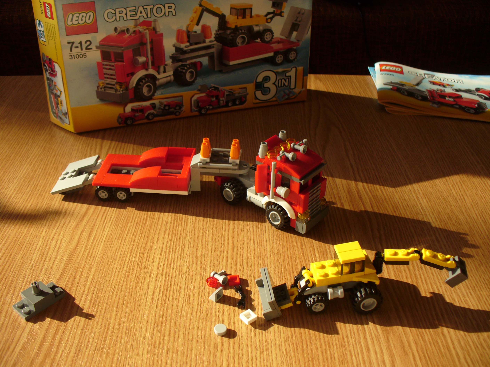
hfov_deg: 50.1
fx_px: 524
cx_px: 245
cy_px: 184
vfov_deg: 38.7
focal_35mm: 37
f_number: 2.8
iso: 80
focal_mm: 6.1
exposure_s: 1/200
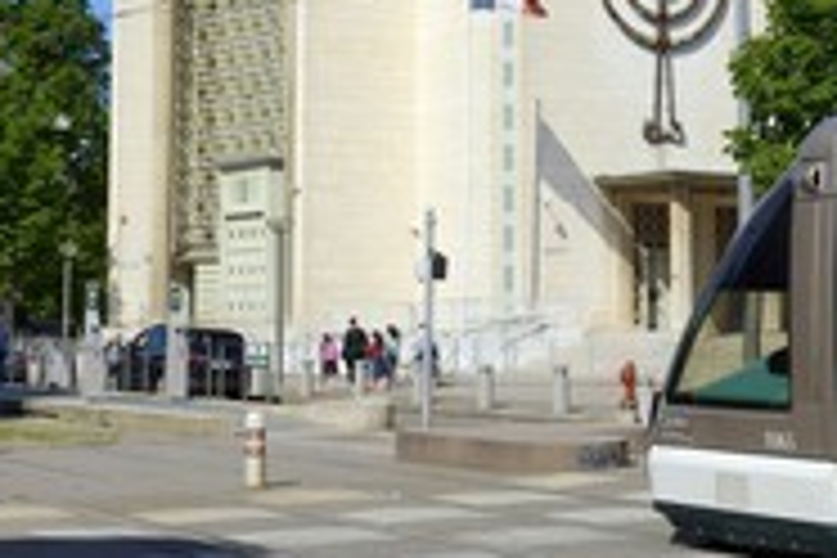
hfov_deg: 25.6
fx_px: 1837
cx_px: 490
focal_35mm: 79
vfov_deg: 17.1
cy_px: 112
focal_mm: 35
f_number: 14
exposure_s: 1/320
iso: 200
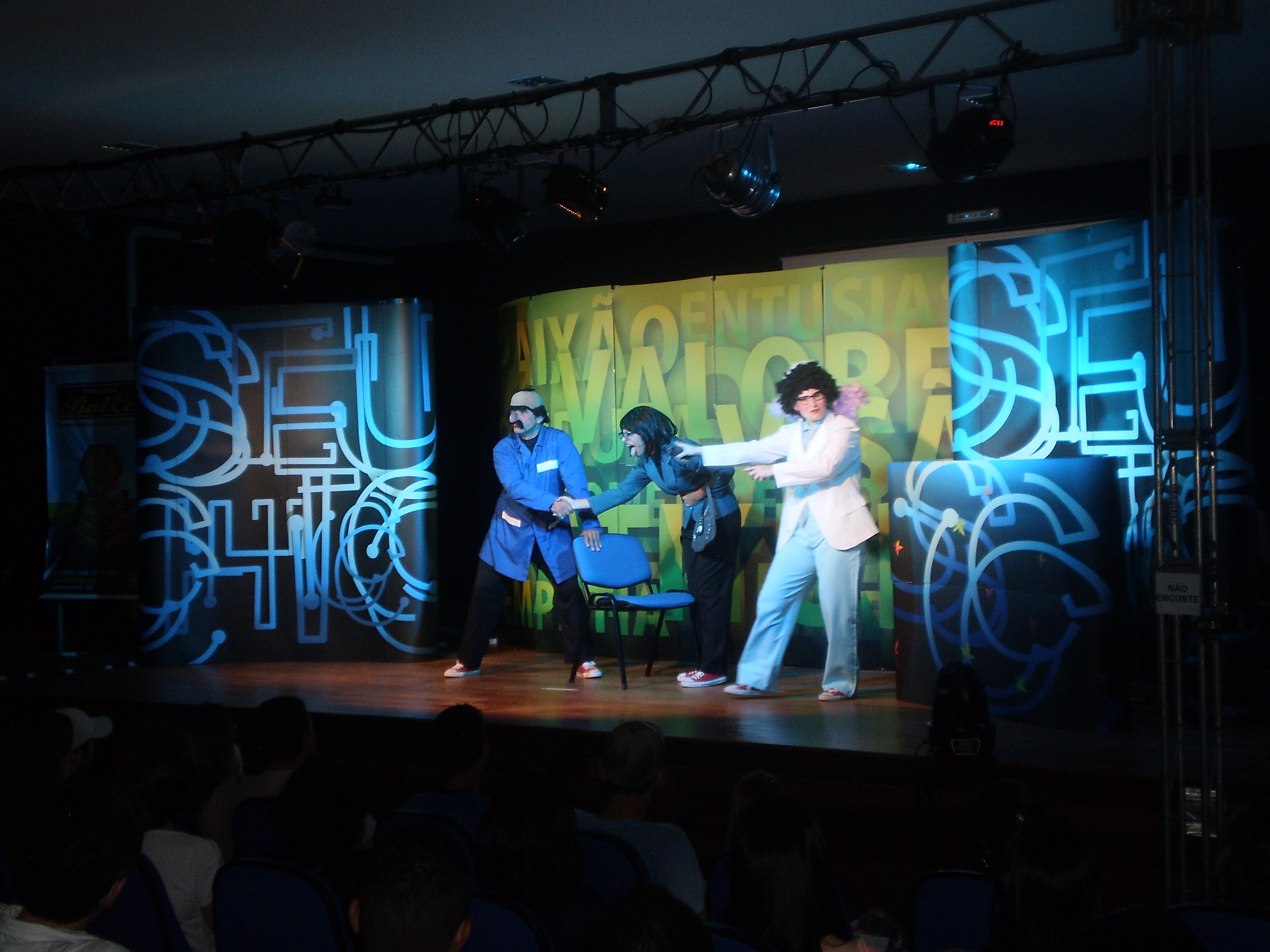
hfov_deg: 36.2
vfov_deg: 27.5
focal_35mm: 53
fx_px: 1944
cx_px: 635
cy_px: 476
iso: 125
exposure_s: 1/40
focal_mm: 9.3
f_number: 3.9
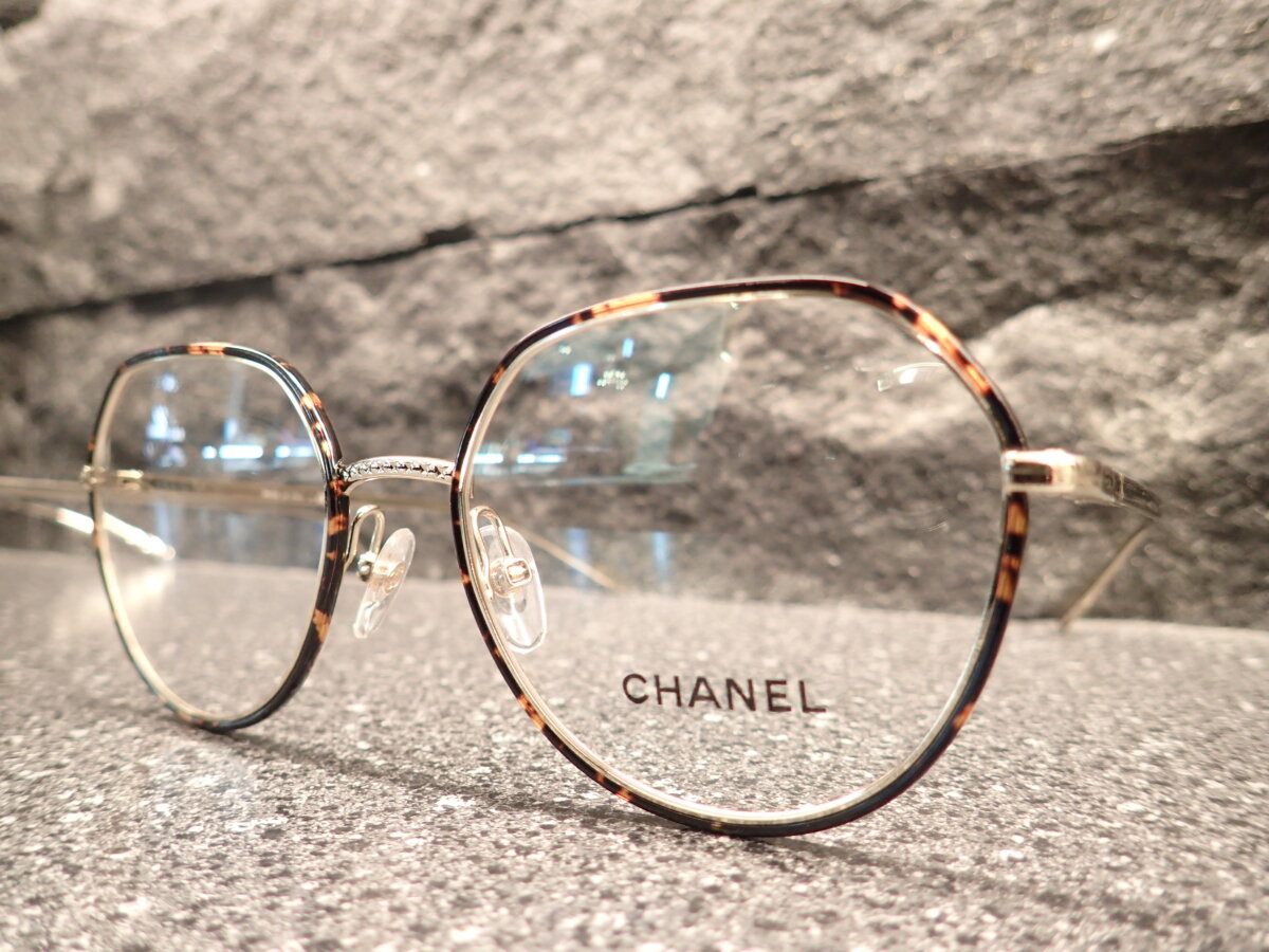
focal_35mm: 25
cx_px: 634
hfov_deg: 69.4
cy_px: 476
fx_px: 916
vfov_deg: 54.9
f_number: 2
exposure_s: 1/30
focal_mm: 4.5
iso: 250
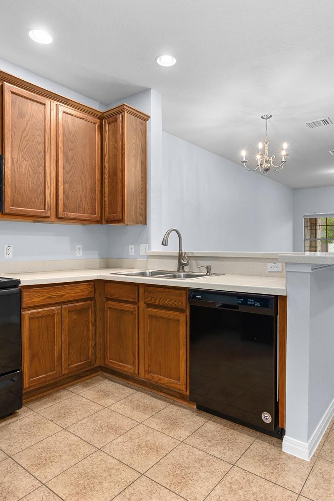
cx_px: 182
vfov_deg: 76.6
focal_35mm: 23
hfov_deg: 55.5
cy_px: 247
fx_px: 317
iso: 800
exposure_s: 1/2.5
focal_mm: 14.5
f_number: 8
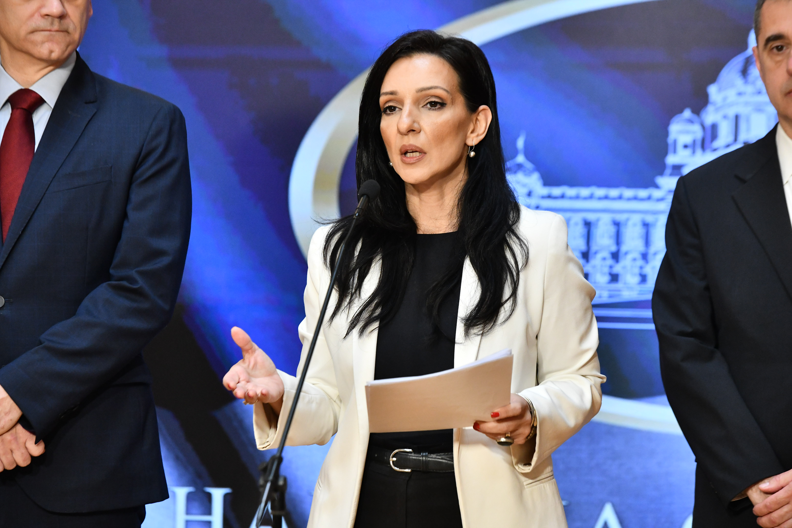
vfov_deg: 8.6
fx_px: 3520
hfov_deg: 12.8
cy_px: 264
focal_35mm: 160
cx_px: 396
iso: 2500
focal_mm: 160
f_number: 5.6
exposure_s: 1/320
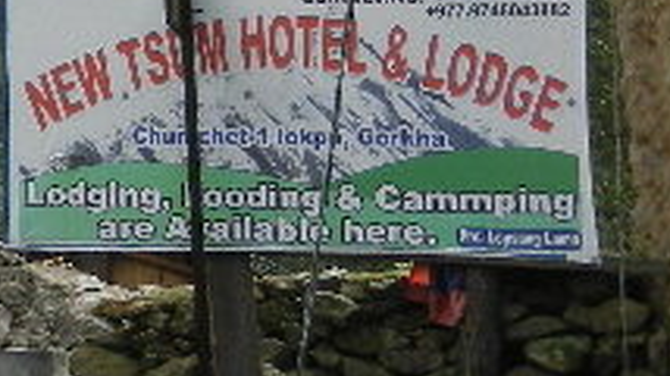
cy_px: -307
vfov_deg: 7.6
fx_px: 2752
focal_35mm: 155
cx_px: -438
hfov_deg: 12.9
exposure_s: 1/500
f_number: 4
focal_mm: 6.9
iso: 160
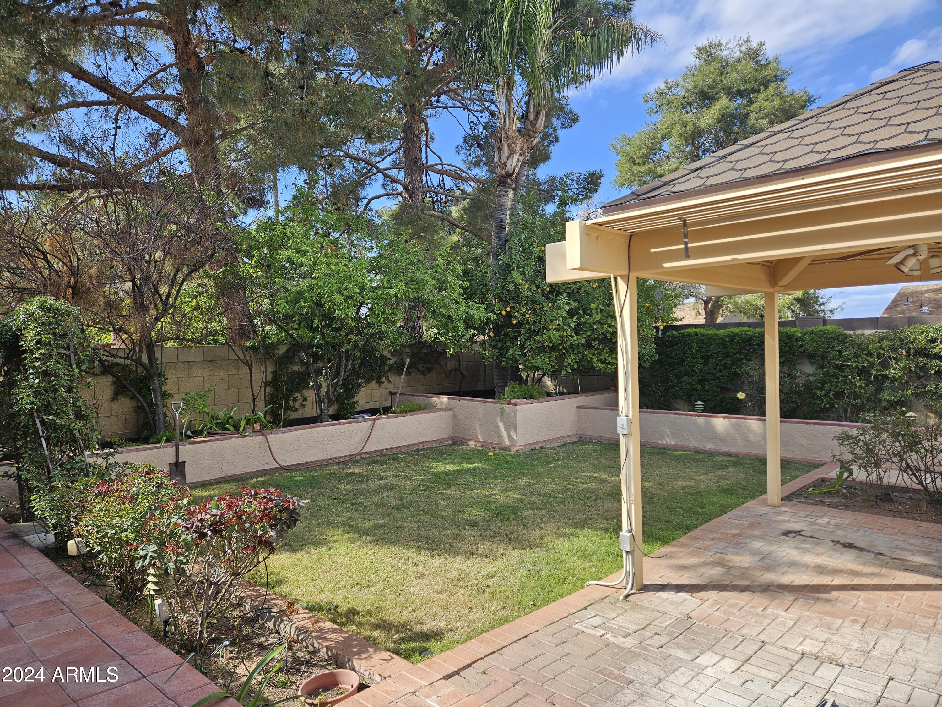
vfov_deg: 58.9
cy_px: 354
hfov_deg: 73.9
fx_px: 626
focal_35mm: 23
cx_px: 471
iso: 25
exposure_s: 1/568
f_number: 1.8
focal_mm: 5.4
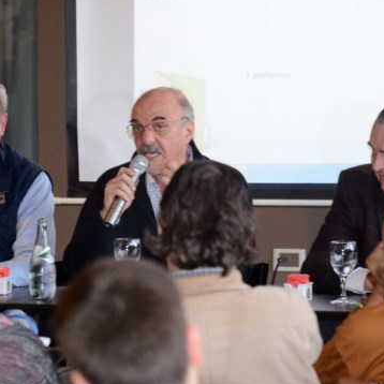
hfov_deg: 5.5
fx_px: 3991
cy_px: 204
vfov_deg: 5.5
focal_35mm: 318
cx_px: 153
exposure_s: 1/25
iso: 2000
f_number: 5.6
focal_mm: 140
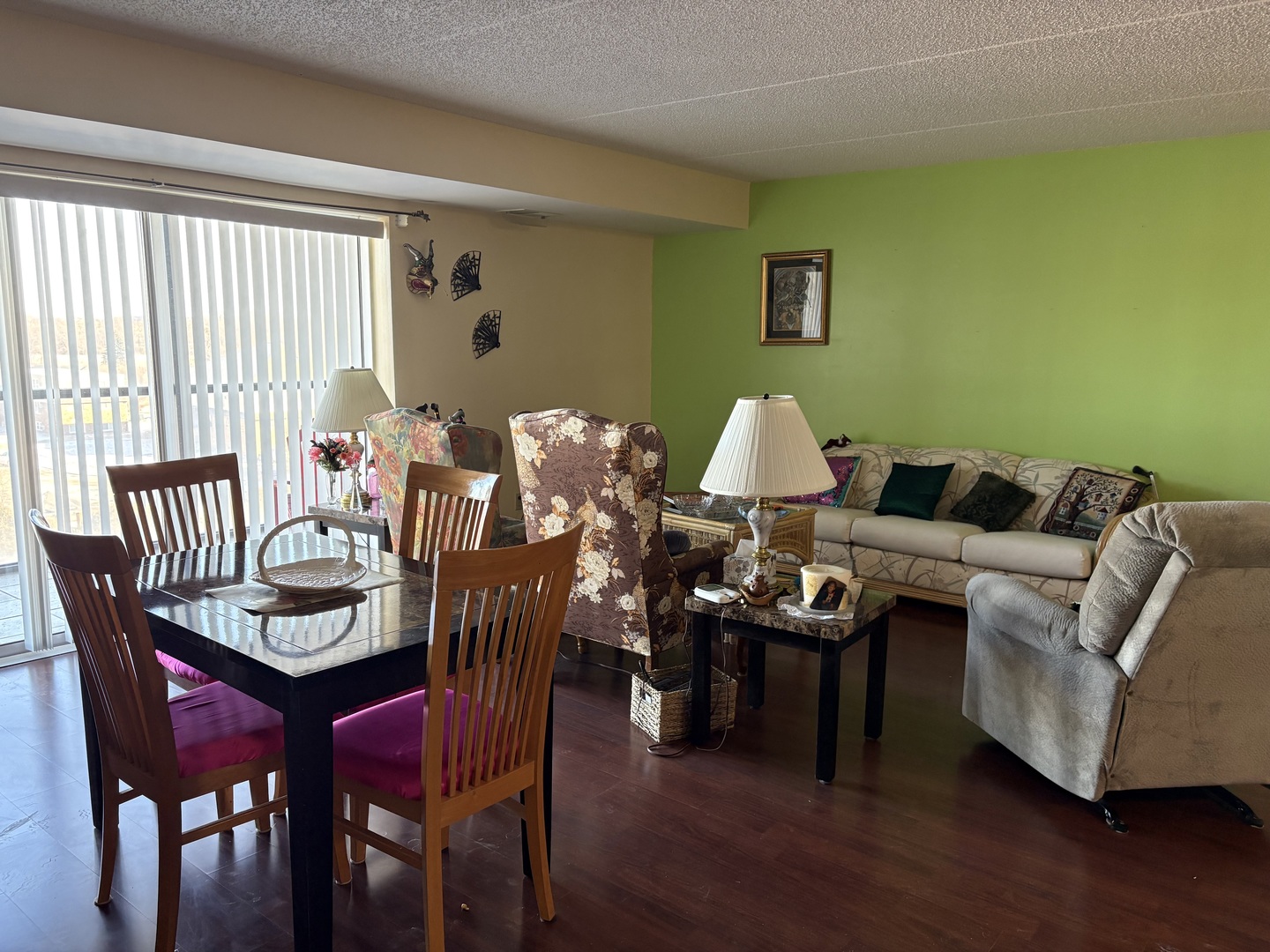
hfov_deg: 67.3
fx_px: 954
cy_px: 476
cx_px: 635
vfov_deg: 53.1
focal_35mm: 26
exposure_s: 1/60
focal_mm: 5.96
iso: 200
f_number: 1.6
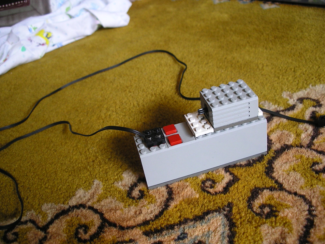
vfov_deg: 37.7
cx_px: 163
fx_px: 357
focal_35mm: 38
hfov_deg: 49.0
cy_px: 124
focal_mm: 7.8
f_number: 2.8
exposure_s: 1/28
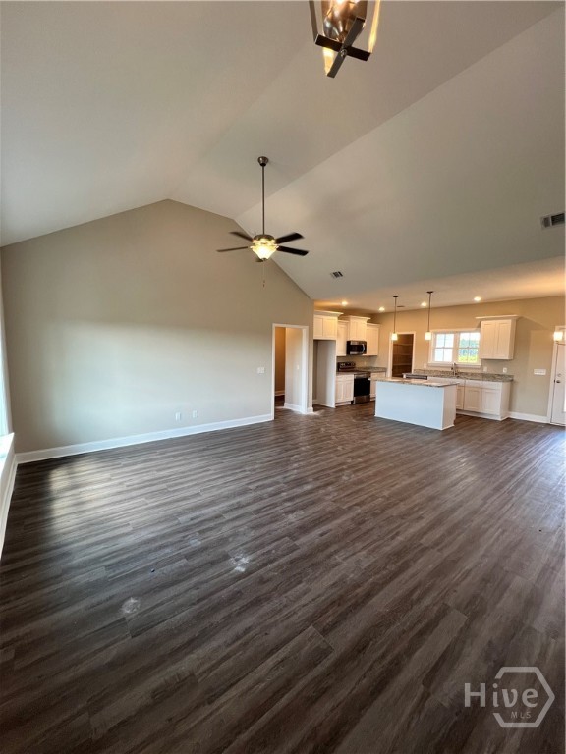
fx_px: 283
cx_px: 283
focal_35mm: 13
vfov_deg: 106.2
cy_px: 377
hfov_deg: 89.9
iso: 125
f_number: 1.8
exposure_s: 1/120
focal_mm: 1.57
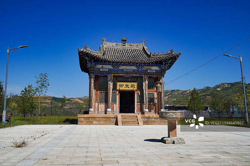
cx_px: 125
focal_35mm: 35
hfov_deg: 54.4
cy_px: 83
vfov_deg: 37.8
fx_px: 243
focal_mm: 35
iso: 100
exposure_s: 1/500
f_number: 9
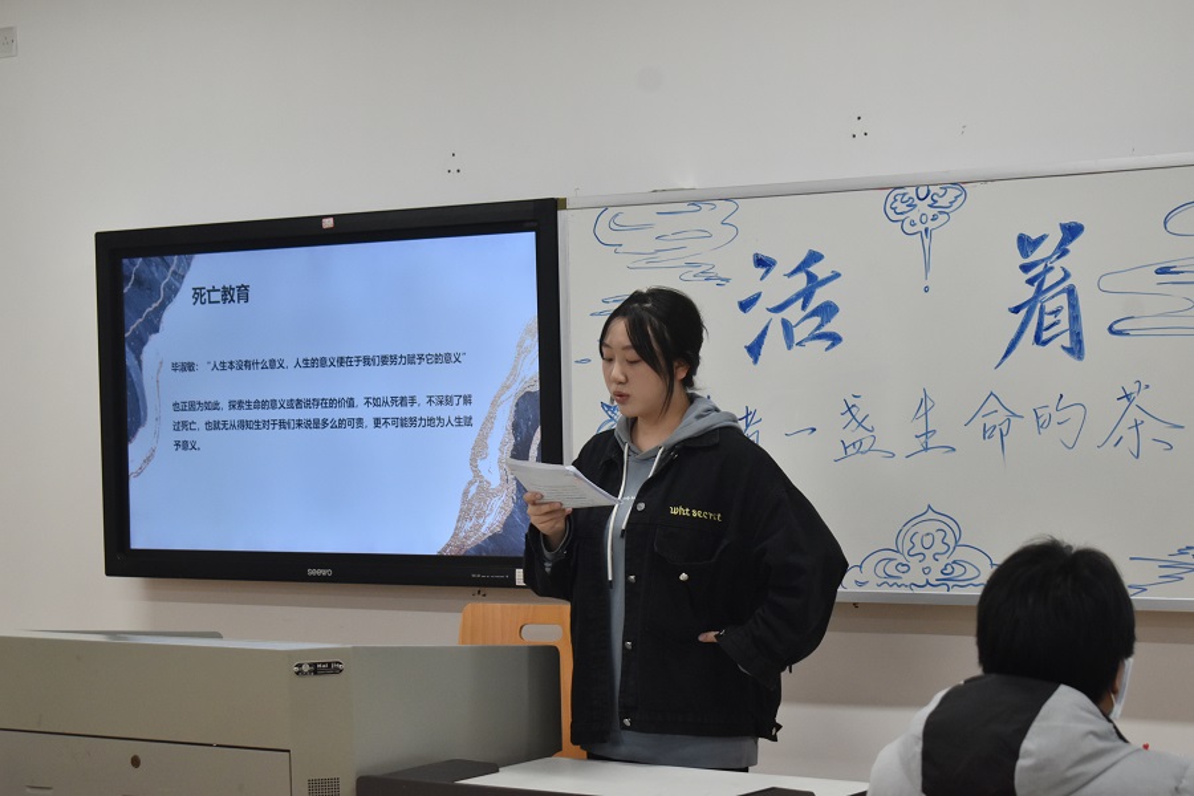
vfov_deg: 16.6
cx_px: 597
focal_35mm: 82
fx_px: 2736
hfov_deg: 24.6
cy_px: 398
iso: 1000
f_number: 5.6
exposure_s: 1/100
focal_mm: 55
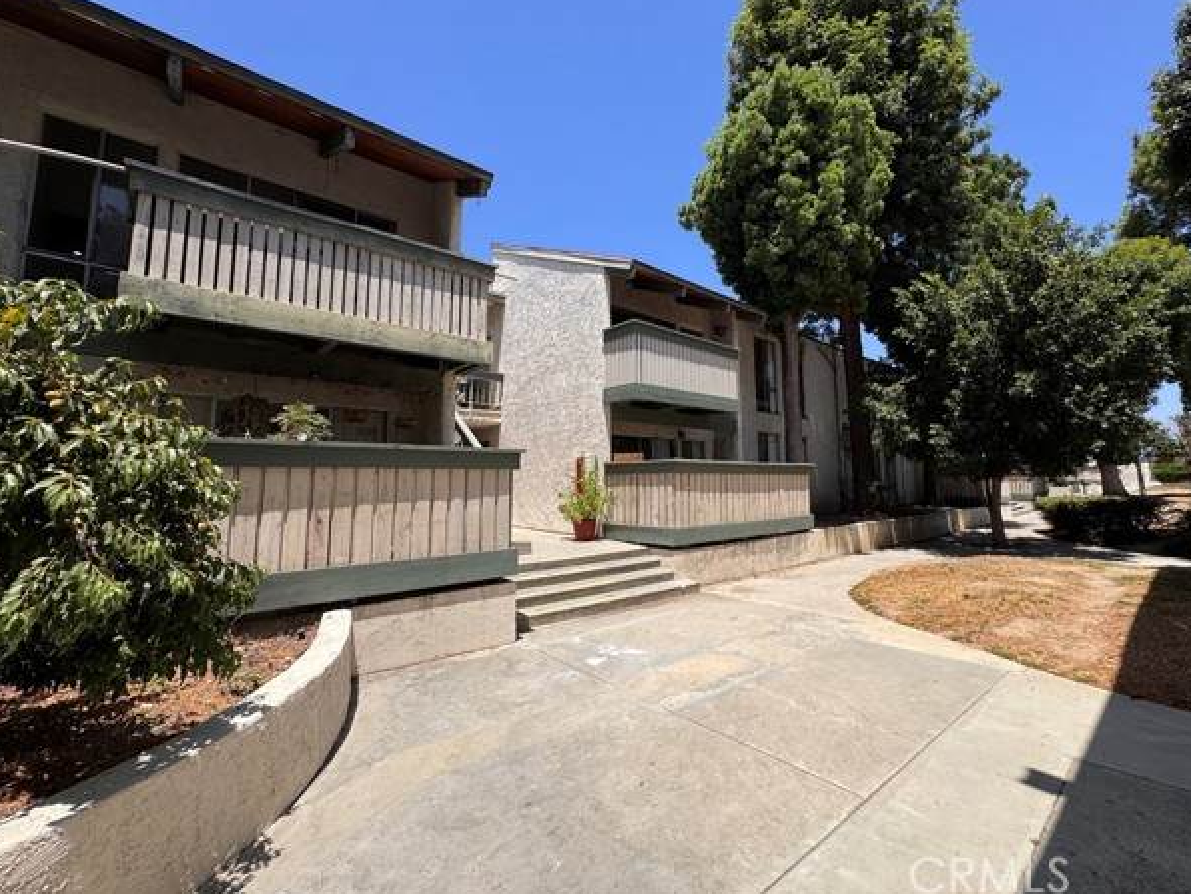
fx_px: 516
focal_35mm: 15
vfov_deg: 81.7
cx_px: 626
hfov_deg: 98.1
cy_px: 425
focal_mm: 2.22
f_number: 2.2
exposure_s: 1/1927
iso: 50
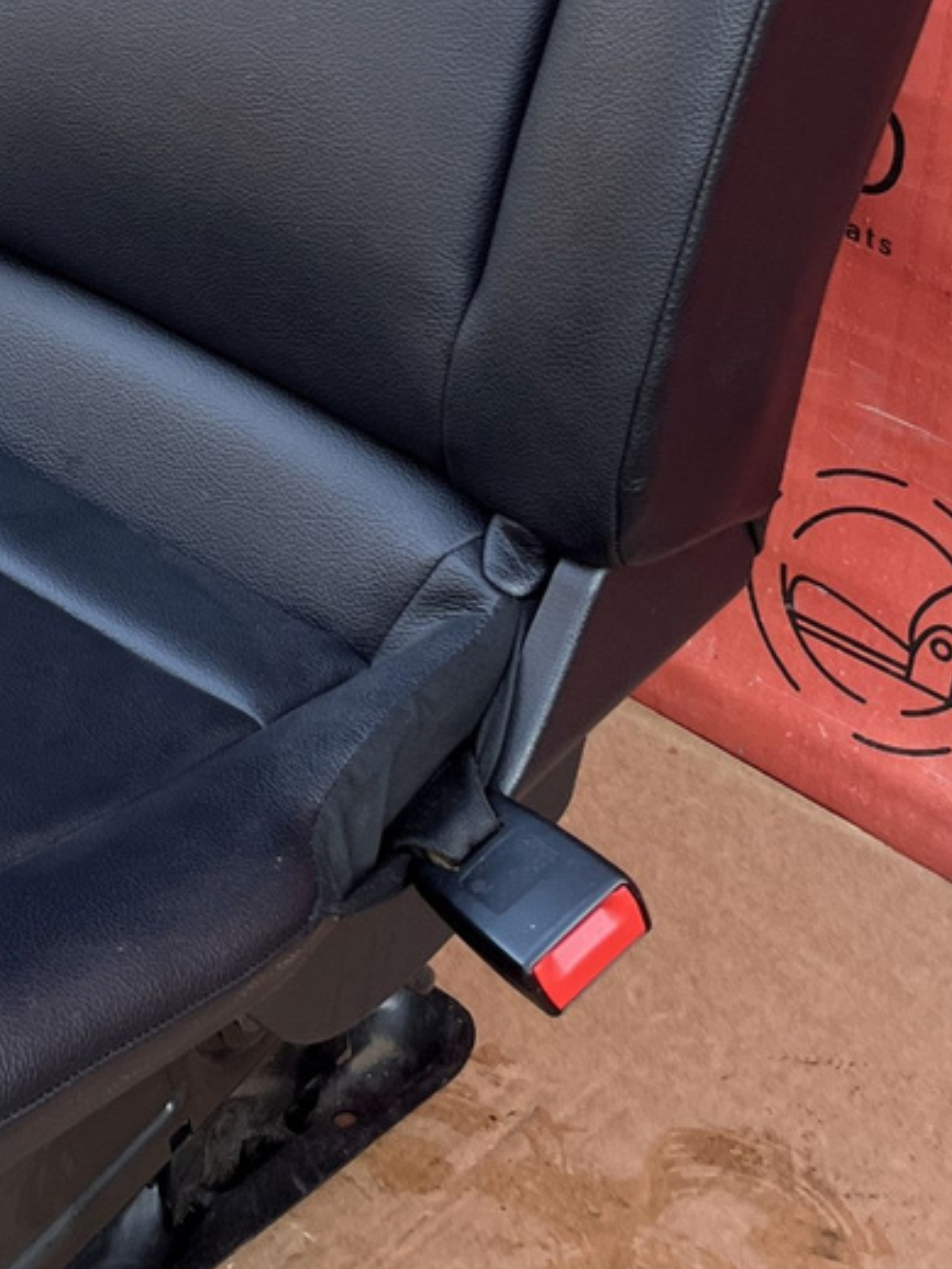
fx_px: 2934
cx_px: -54
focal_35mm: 80
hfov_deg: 17.9
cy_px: -10
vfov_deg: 23.4
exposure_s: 1/191
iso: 40
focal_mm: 5.1
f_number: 1.6
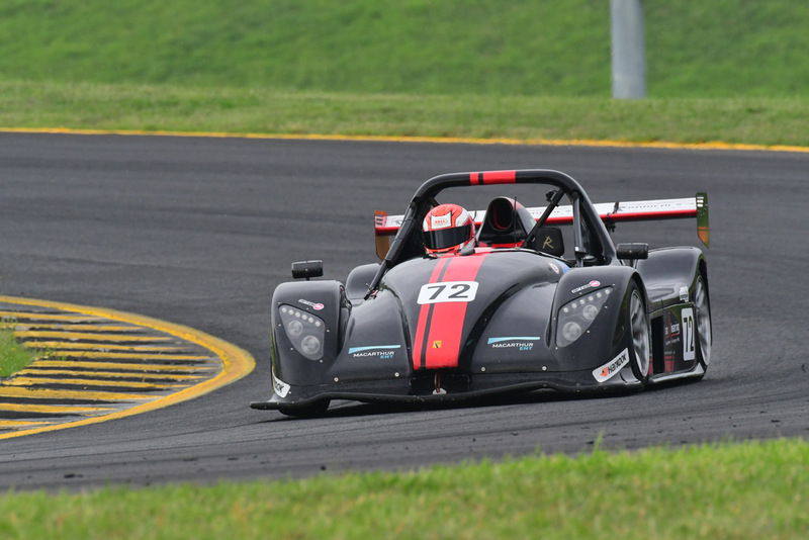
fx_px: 16859
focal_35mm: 750
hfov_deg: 2.7
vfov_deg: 1.8
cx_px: 404
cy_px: 270
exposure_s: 1/640
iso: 1250
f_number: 10
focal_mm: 500
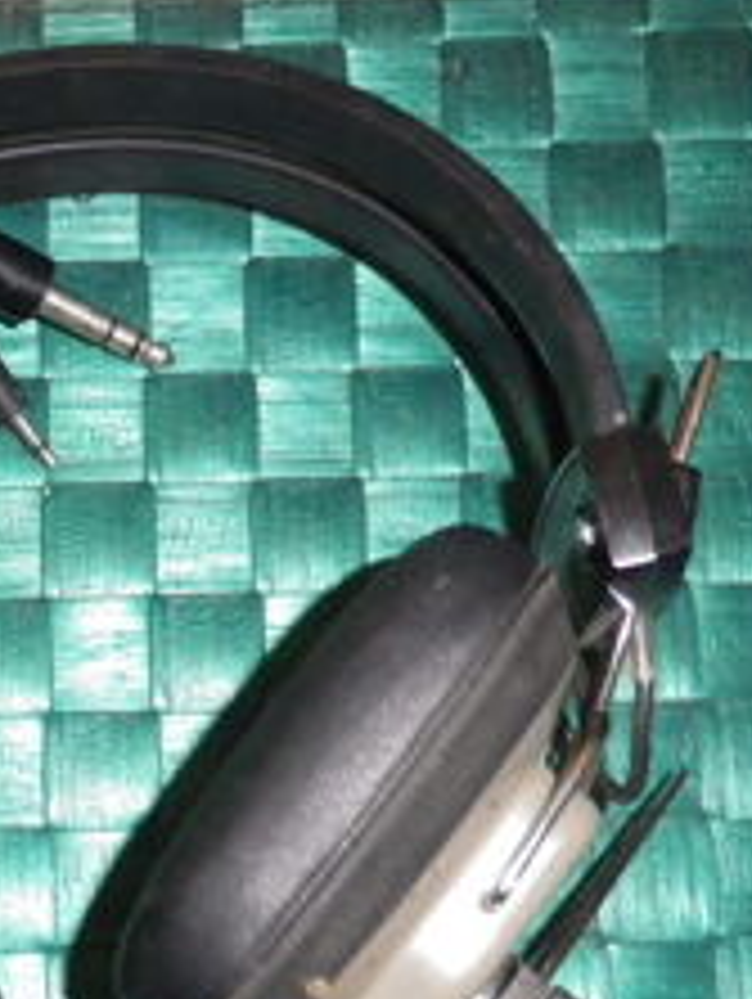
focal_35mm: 54
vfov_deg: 34.5
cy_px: 788
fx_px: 1561
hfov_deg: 25.6
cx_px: -18
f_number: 3.5
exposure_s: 1/50
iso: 400
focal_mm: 4.5
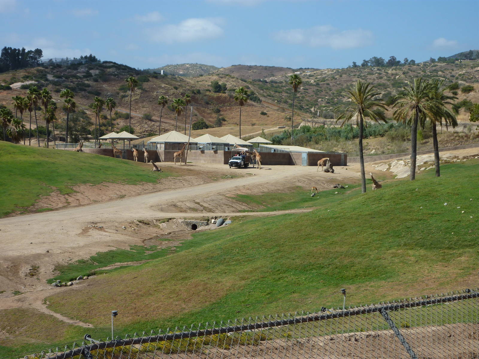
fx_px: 996
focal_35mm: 72
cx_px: 240
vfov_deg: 20.4
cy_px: 180
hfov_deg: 27.0
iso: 80
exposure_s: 1/500
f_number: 5
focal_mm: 11.9
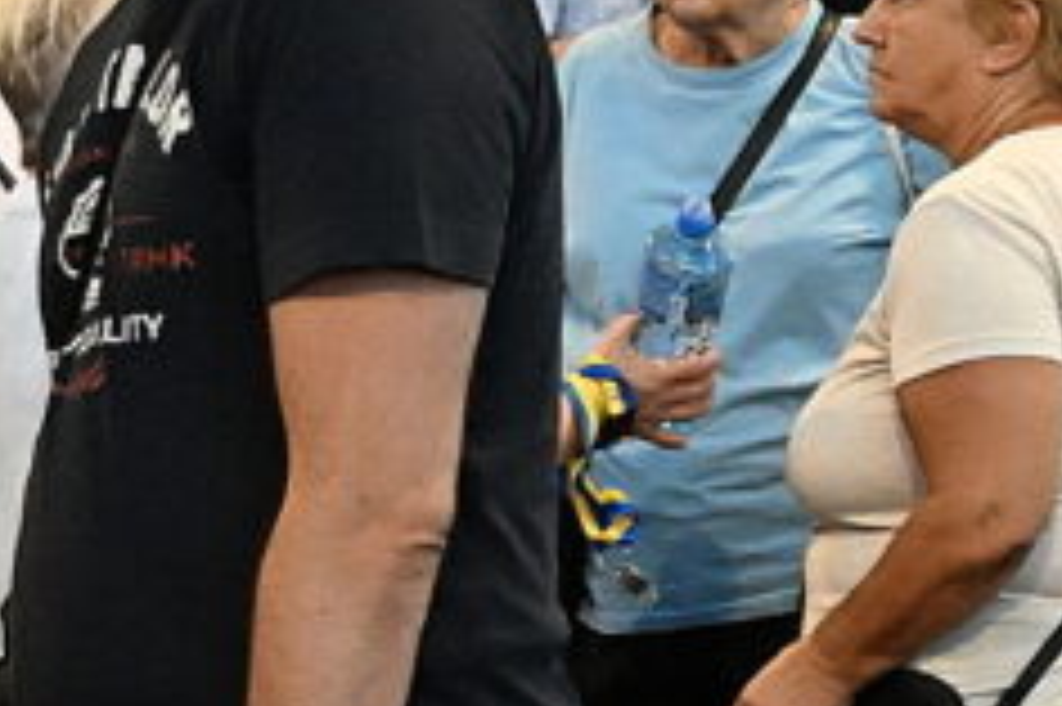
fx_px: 4805
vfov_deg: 8.4
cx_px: 234
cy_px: 241
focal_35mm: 163
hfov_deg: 12.6
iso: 8000
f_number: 4
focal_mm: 24
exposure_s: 1/200
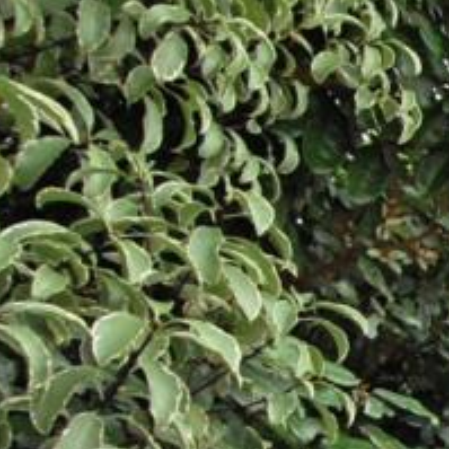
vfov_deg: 19.4
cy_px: 511
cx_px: 1056
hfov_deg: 14.3
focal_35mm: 85
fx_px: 1250
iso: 800
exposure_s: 1/400
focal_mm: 13
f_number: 10
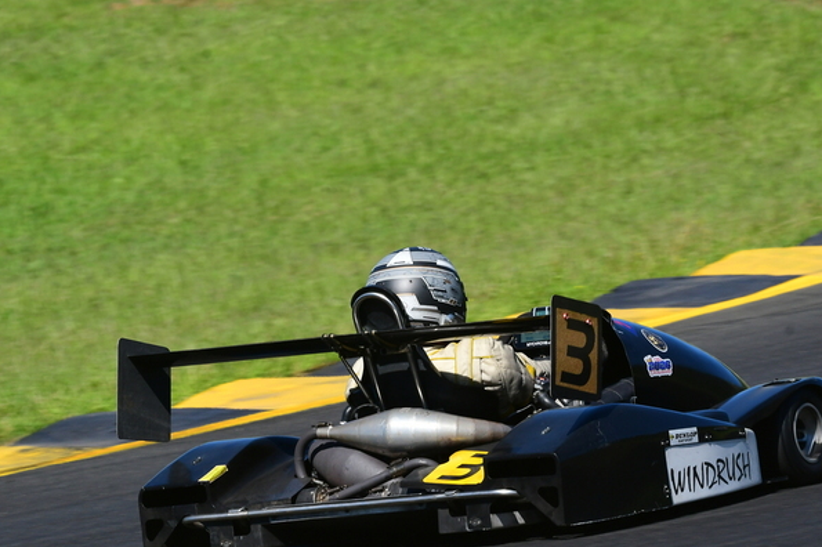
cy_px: 352
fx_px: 11045
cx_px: 501
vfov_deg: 2.8
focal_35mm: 484
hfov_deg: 4.3
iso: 500
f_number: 13
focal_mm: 240
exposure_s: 1/640
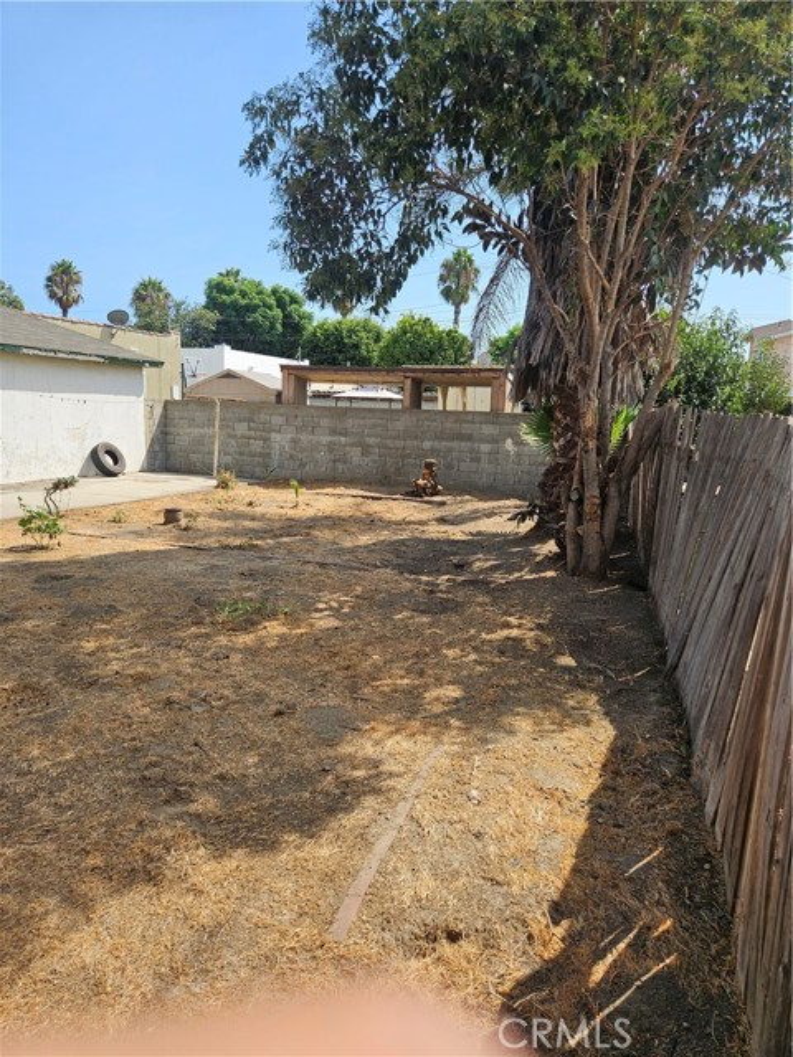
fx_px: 703
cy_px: 528
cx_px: 396
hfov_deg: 58.9
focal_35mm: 23
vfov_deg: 73.9
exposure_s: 1/1212
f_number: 1.8
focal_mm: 5.4
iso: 25
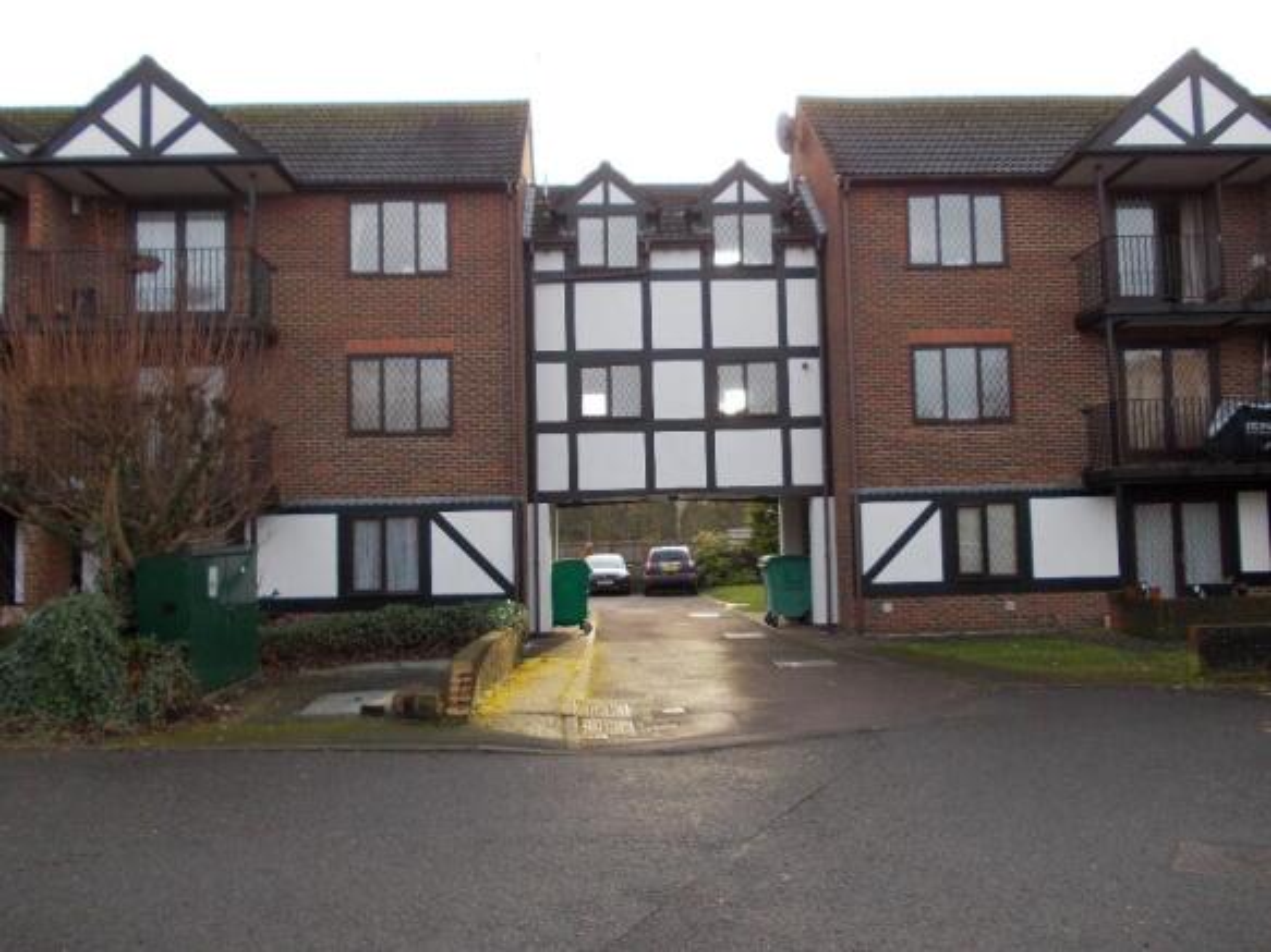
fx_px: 1028
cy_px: 476
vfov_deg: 49.7
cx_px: 636
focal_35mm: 28
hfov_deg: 63.5
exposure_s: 1/200
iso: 80
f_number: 2.7
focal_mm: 4
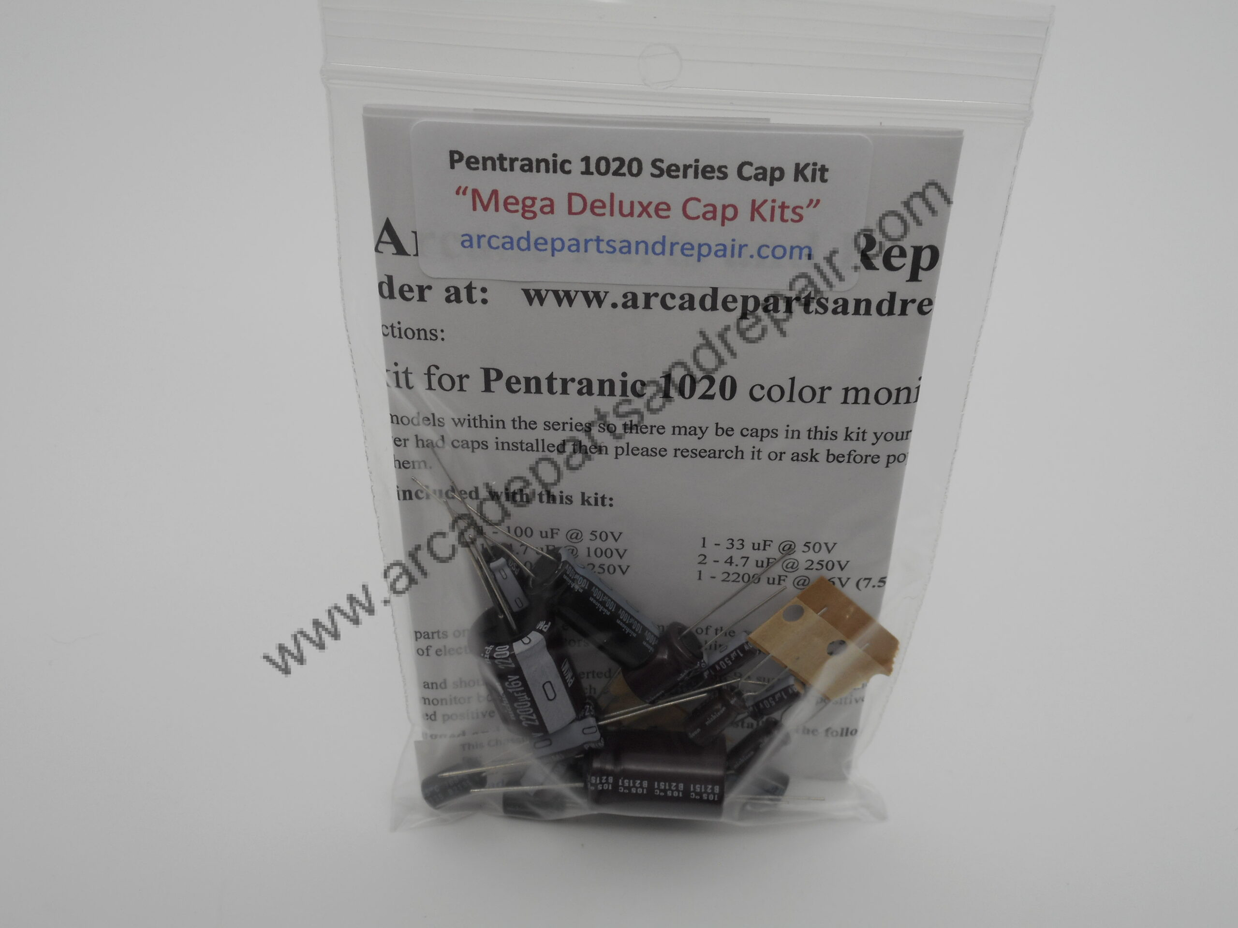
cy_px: 464
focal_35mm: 44
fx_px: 1574
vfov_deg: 32.9
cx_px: 619
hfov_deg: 42.9
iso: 80
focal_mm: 7.9
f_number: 4.7
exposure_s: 1/125
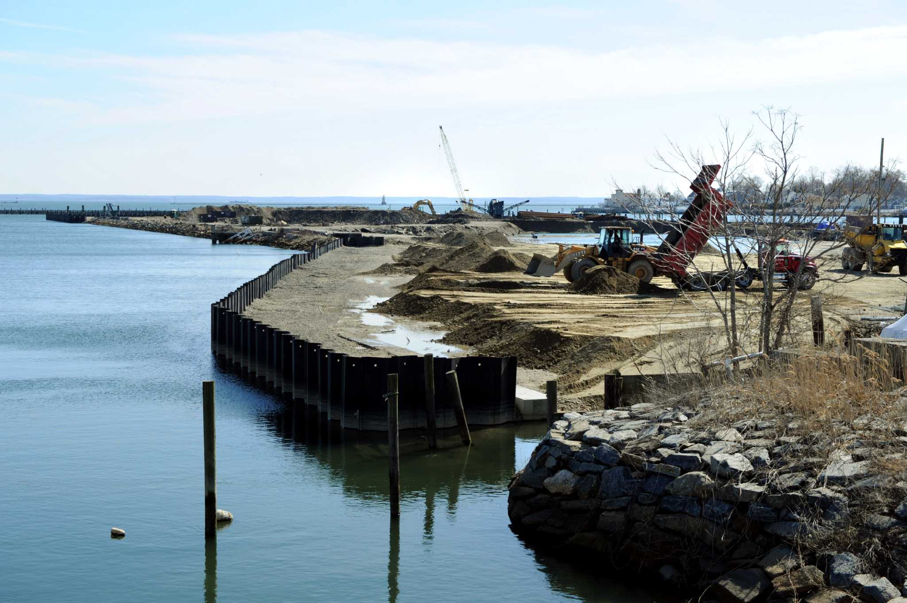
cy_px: 302
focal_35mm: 56
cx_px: 454
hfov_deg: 35.7
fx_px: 1410
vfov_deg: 24.2
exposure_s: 1/800
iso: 400
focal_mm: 56
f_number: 7.1
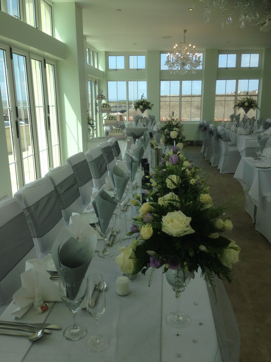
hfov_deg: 42.9
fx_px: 344
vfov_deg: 55.4
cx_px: 136
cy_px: 181
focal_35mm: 33
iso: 50
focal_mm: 4.12
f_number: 2.4
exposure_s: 1/786
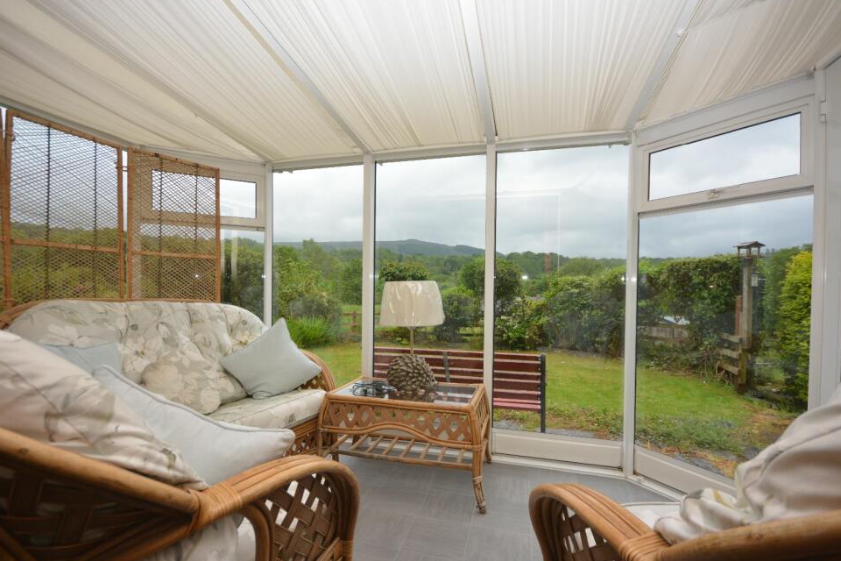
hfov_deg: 96.7
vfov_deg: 73.7
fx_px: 374
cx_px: 415
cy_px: 291
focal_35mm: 16
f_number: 5.6
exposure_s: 1/125
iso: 200
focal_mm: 10
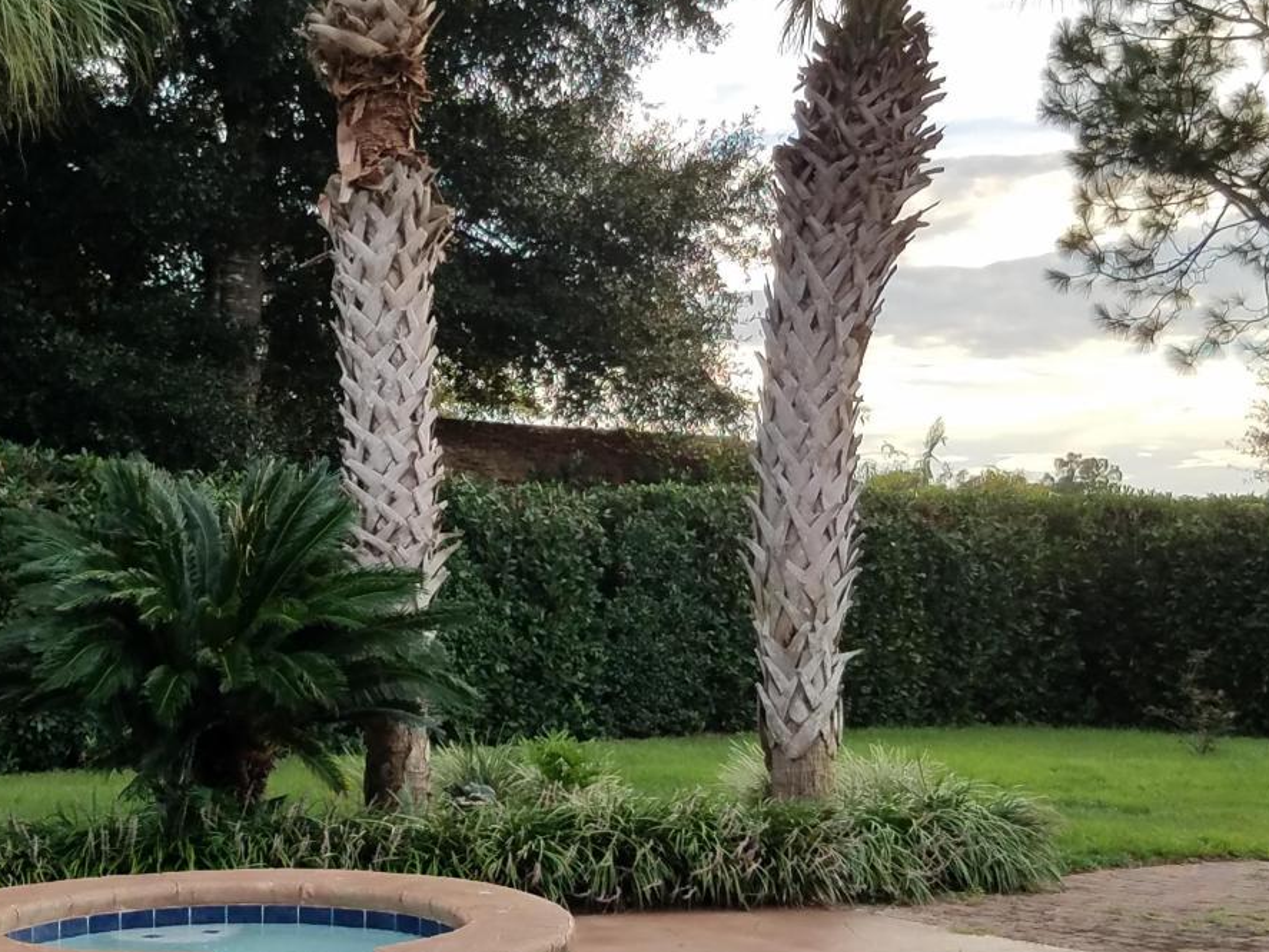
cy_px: 402
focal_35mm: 40
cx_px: 320
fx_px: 1467
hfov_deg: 45.2
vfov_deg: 35.9
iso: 50
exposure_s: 1/964
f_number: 1.7
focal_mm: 4.2
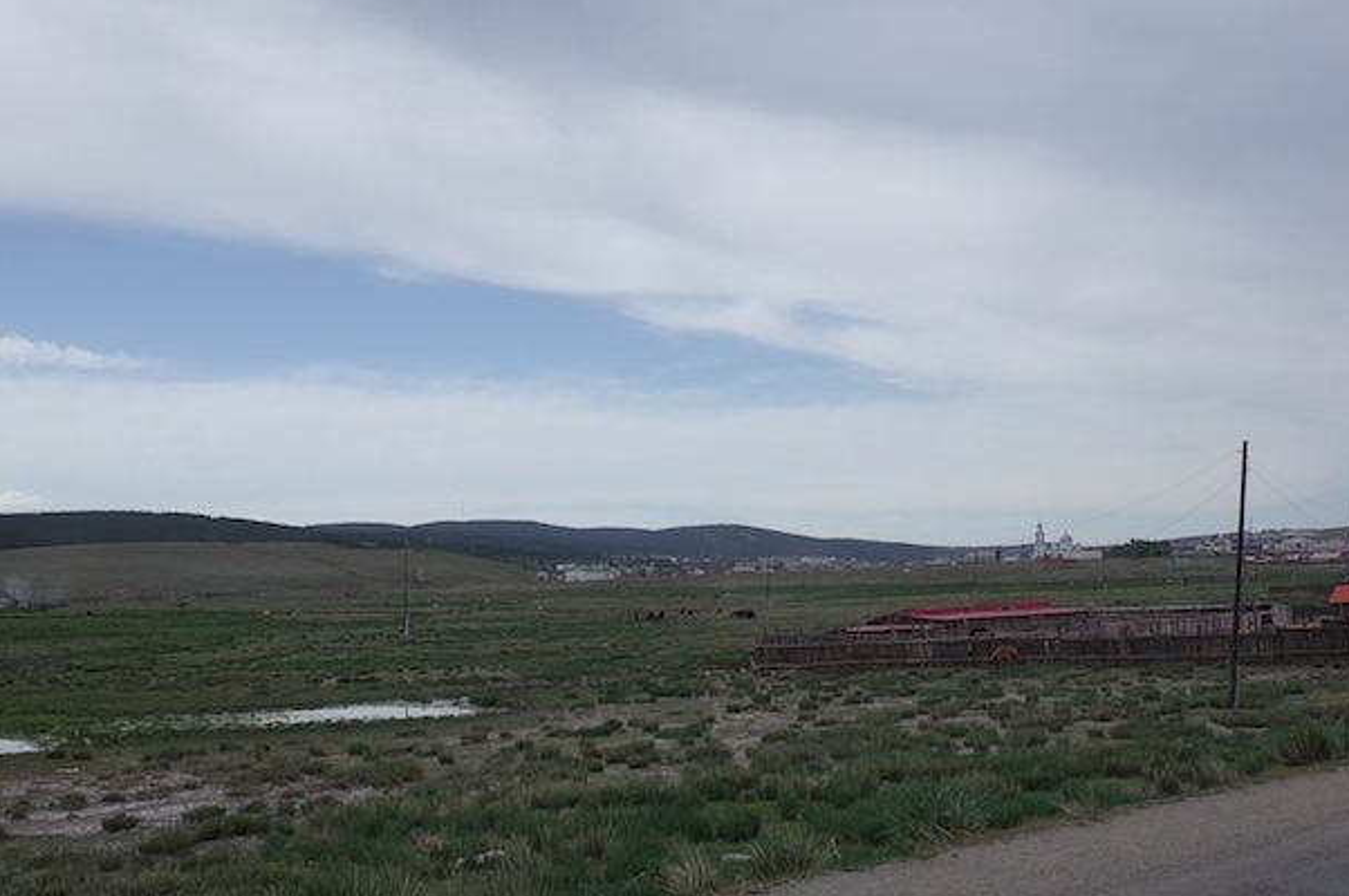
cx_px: 715
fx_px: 1872
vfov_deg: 26.9
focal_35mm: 50
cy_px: 440
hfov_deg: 39.6
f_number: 4
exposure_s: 1/2000
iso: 140
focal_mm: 18.3
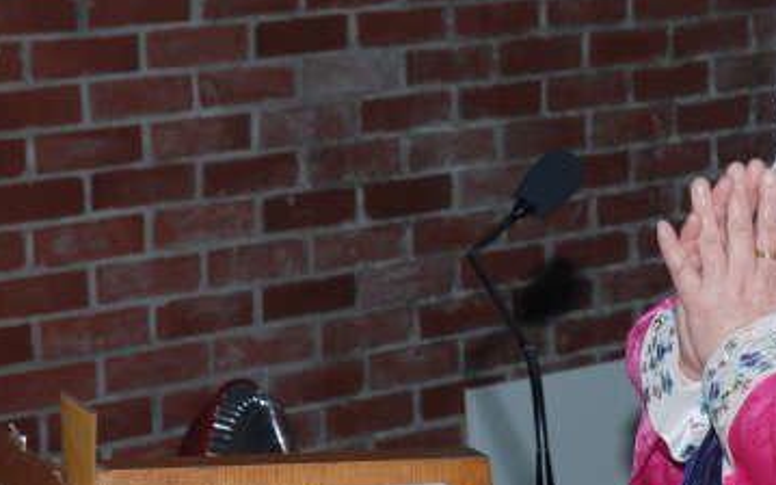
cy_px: 245
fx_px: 3530
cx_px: 713
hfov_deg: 12.4
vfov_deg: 7.8
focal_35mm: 167
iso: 200
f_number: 7.1
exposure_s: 1/60
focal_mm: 56
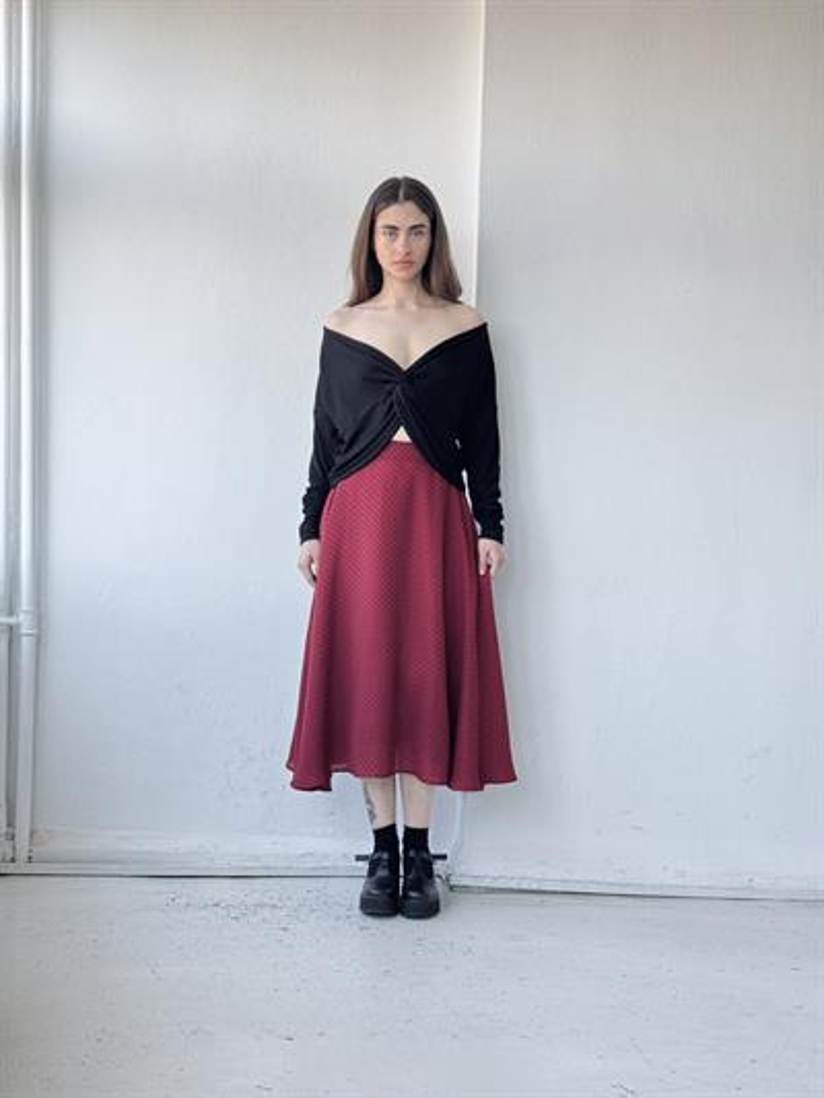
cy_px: 549
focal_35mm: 48
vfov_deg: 39.6
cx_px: 412
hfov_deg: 30.3
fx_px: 1523
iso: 64
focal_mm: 6.76
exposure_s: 1/121
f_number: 1.78
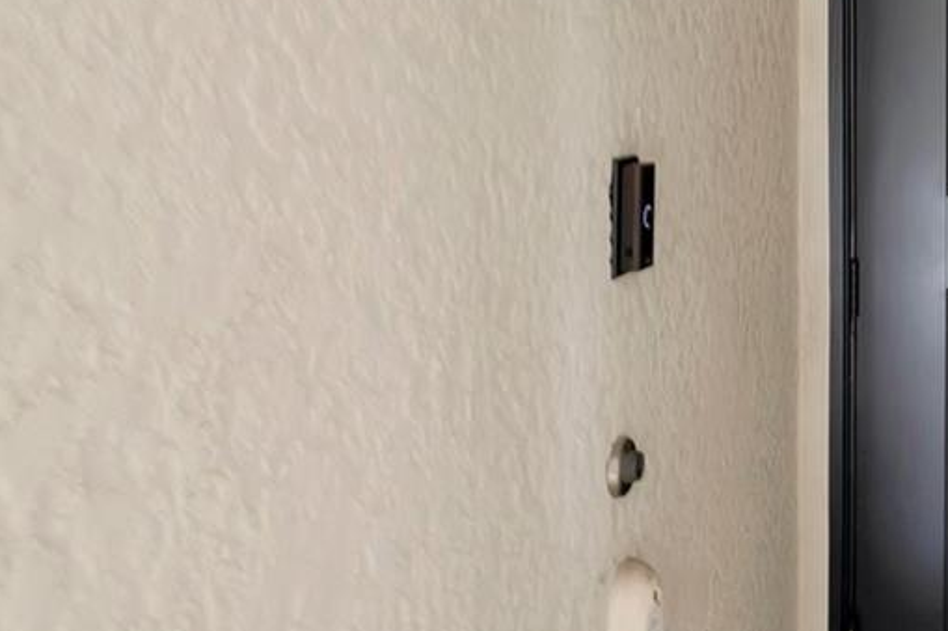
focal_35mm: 44
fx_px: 1158
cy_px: 43
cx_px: 1125
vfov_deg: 29.1
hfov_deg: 35.5
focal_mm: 14
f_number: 9
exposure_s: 1/1.25
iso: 400
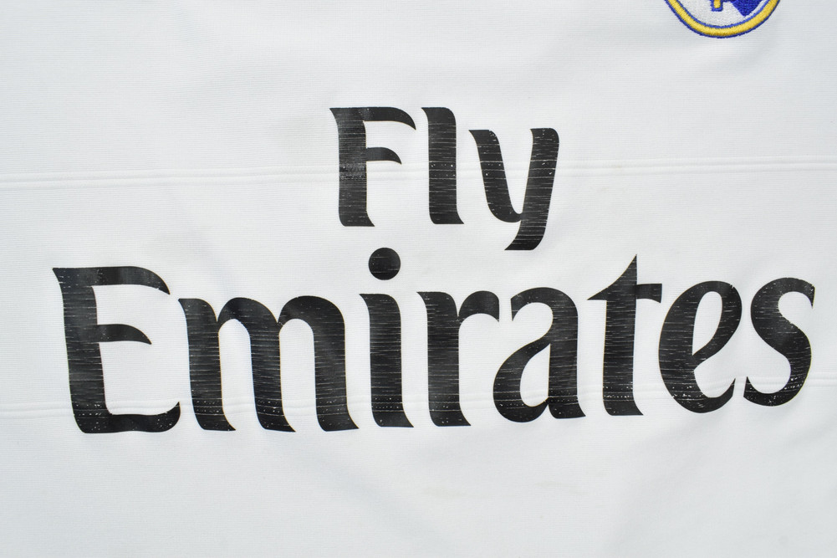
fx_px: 628
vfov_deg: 47.9
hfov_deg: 67.4
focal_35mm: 27
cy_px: 279
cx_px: 418
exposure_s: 1/80
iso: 800
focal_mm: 18
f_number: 11
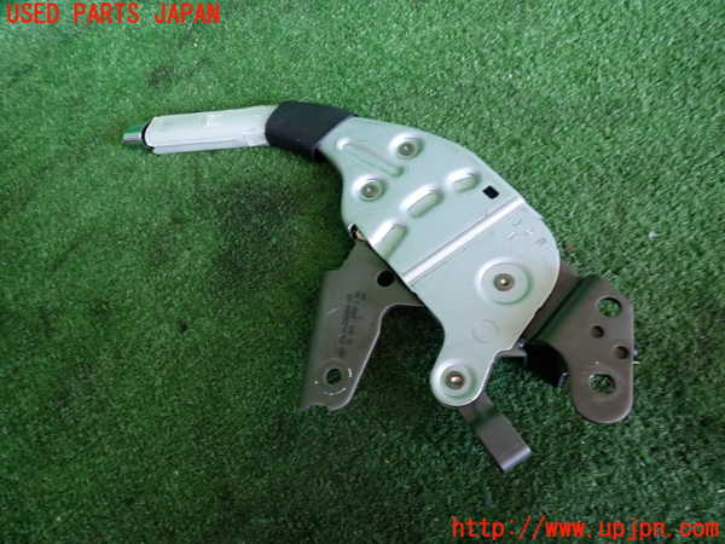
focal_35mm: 25
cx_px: 362
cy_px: 272
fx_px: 524
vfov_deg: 54.9
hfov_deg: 69.4
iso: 200
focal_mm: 4.5
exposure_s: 1/30
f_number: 2
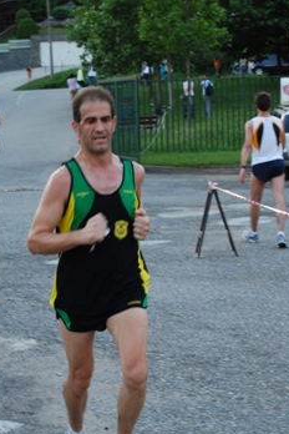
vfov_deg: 19.2
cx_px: 114
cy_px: 241
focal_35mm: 107
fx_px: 1284
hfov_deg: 12.8
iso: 800
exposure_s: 1/100
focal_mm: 55
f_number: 5.6
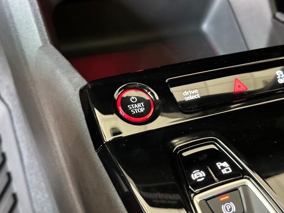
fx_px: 394
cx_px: 142
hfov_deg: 39.7
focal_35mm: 48
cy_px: 106
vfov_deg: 30.3
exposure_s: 1/27
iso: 640
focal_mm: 6.86
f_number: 1.78
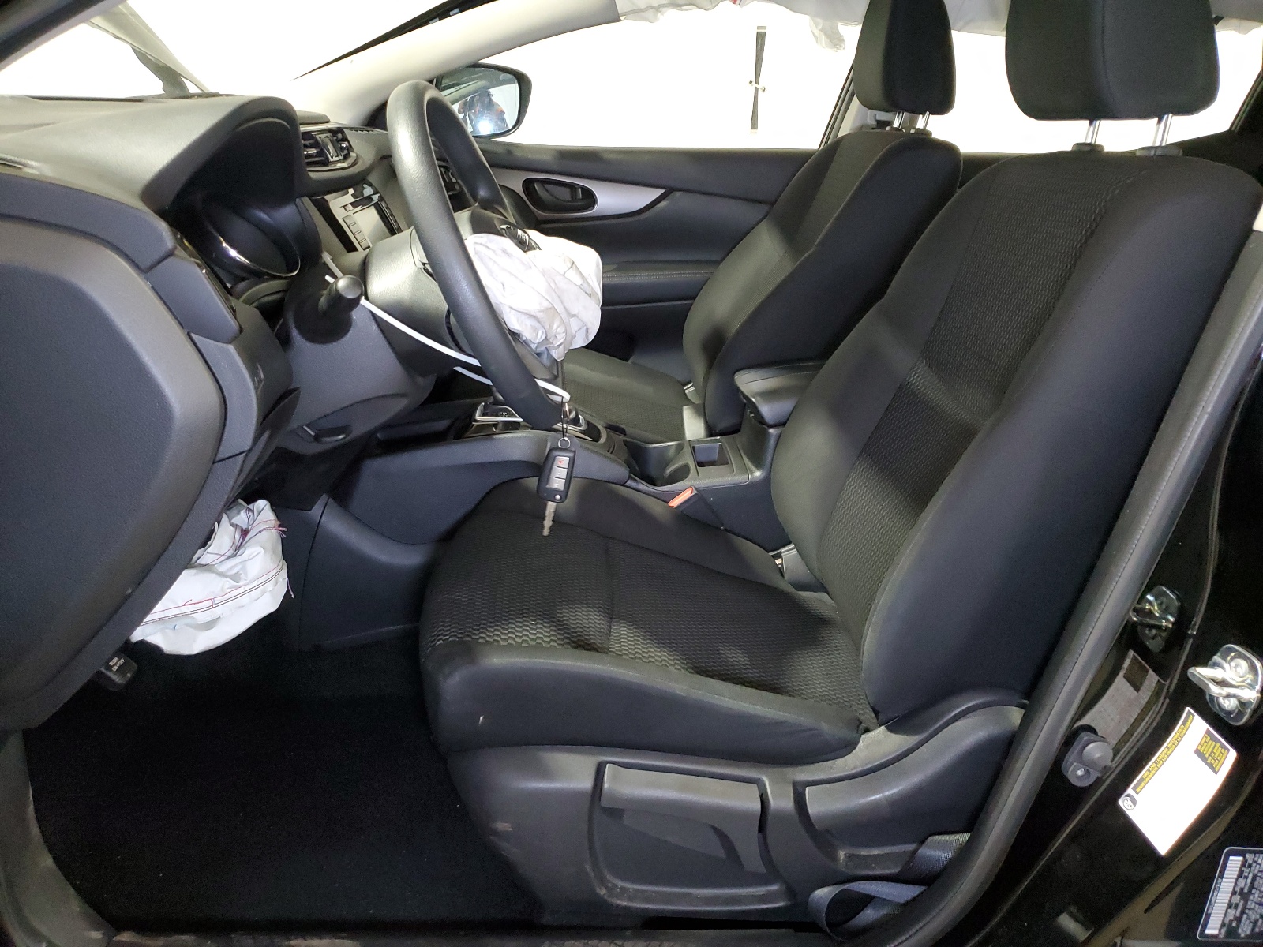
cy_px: 474
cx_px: 632
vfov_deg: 53.1
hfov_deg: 67.3
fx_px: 949
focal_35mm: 26
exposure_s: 1/50
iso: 349
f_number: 1.5
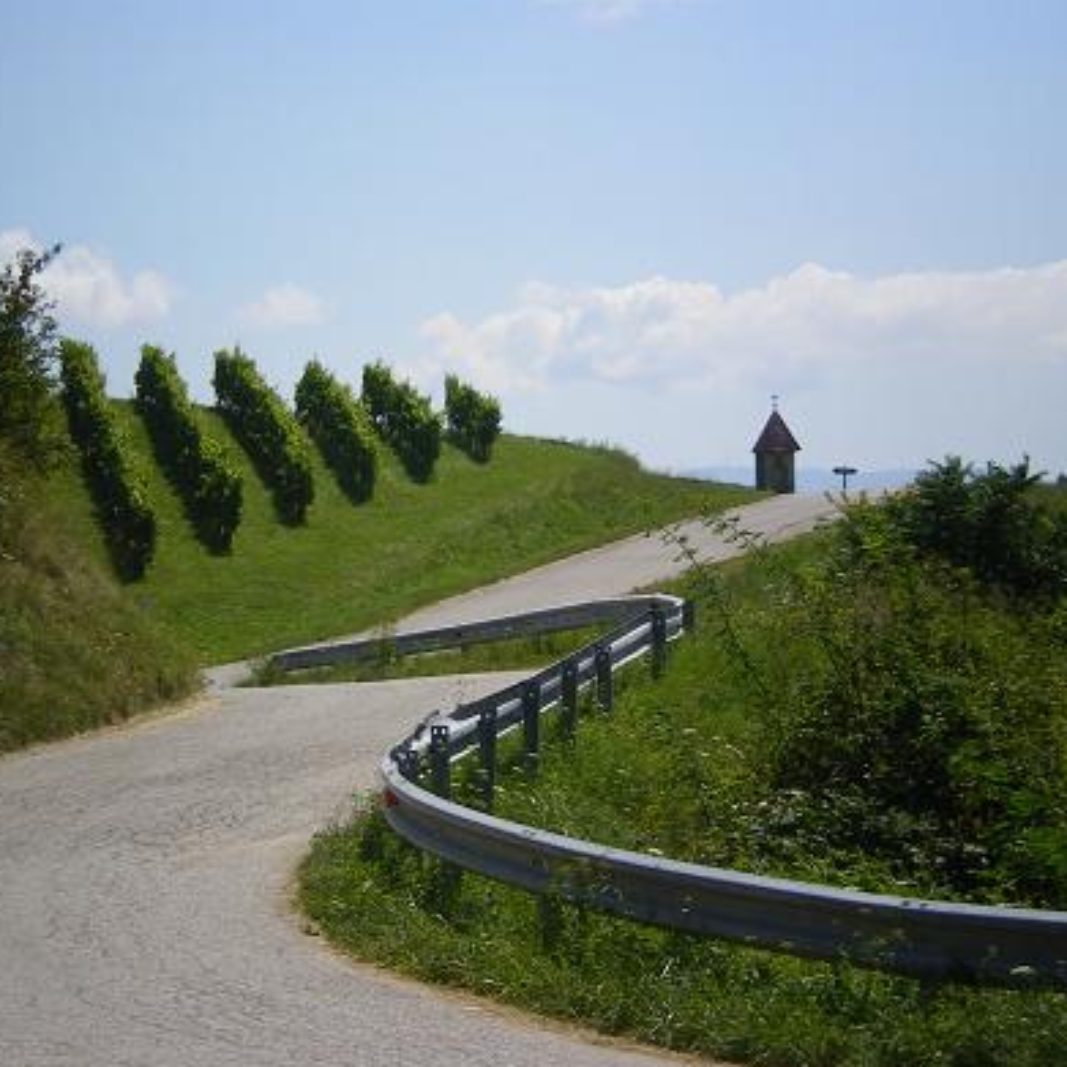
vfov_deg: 12.8
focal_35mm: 136
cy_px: 538
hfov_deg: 12.8
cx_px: 461
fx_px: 4743
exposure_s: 1/200
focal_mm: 18.9
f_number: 8.5
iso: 64
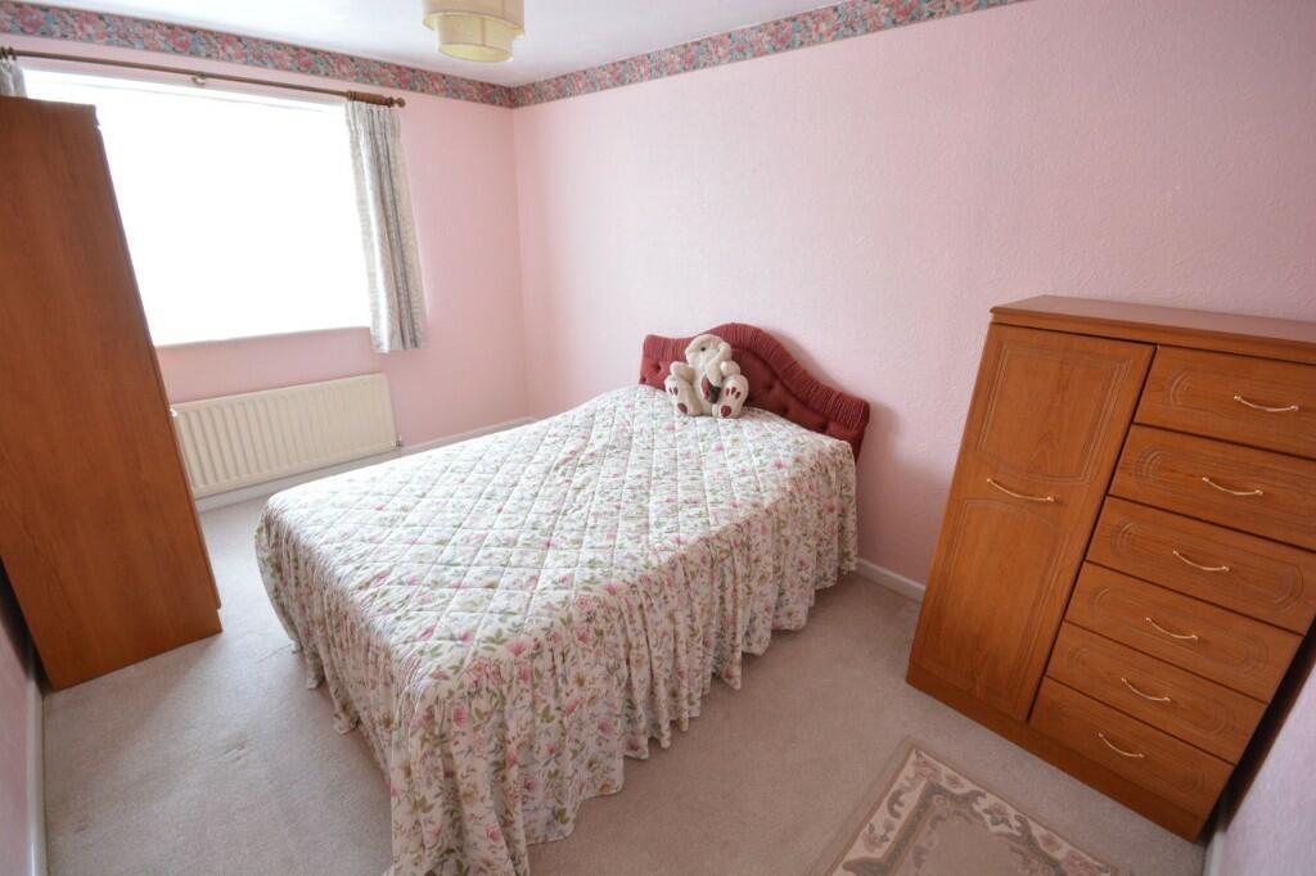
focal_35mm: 15
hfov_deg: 100.4
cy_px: 438
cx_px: 658
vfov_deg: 77.3
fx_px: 548
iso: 400
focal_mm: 10
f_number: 8
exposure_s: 1/5
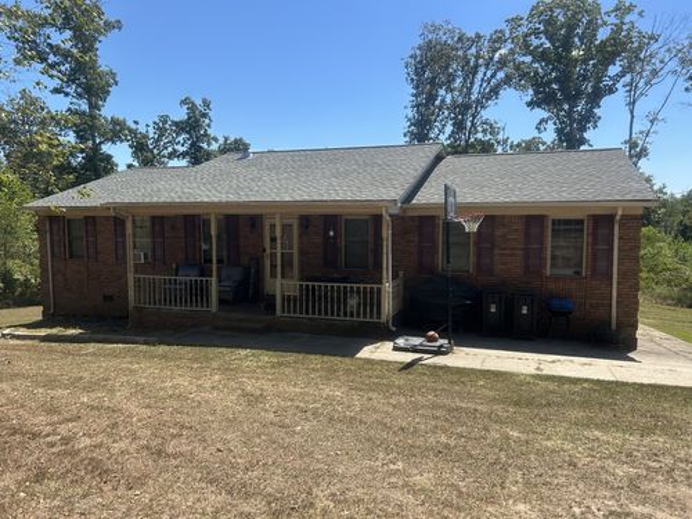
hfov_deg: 67.3
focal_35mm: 26
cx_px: 346
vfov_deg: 53.1
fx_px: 520
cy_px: 260
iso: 50
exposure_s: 1/2457
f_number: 1.5
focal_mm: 5.7
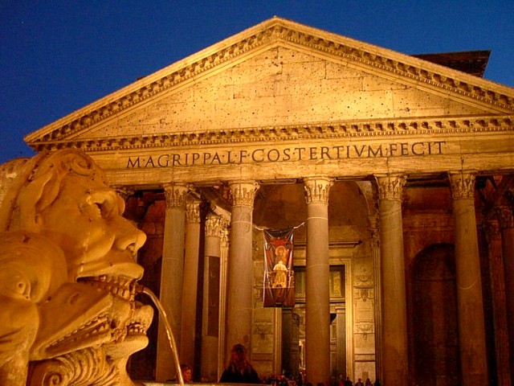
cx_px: 257
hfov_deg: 49.0
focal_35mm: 38
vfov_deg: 37.7
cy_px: 193
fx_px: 564
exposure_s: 1/8
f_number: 2.8
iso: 400
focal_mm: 8
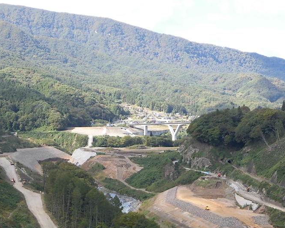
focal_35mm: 81
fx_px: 684
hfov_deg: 23.5
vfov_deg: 18.9
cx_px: 106
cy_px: 158
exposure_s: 1/250
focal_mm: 7.72
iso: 100
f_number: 3.8
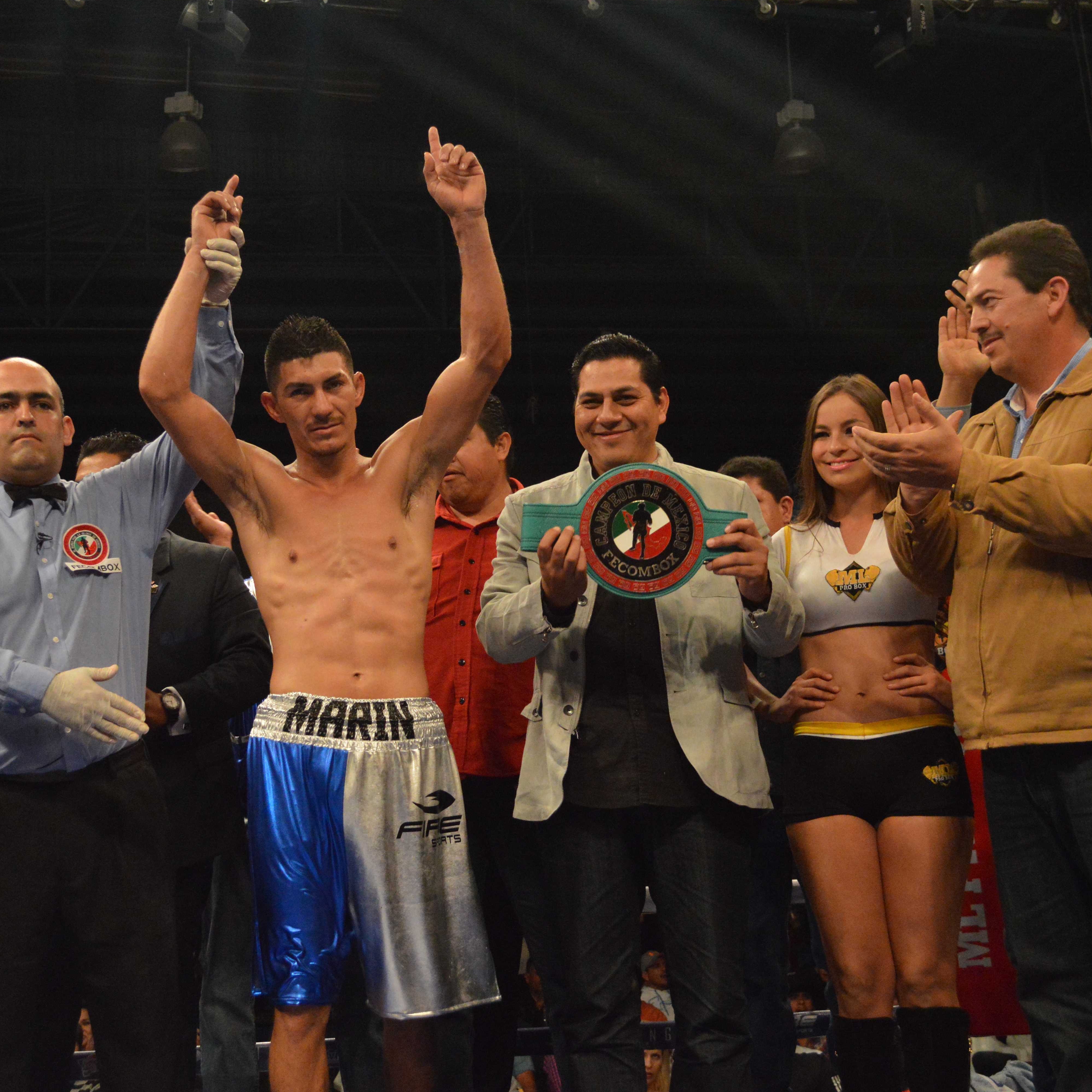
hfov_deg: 33.9
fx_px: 1785
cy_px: 544
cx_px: 420
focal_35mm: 50
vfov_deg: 34.0
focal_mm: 26
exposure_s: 1/400
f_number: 4.2
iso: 3200
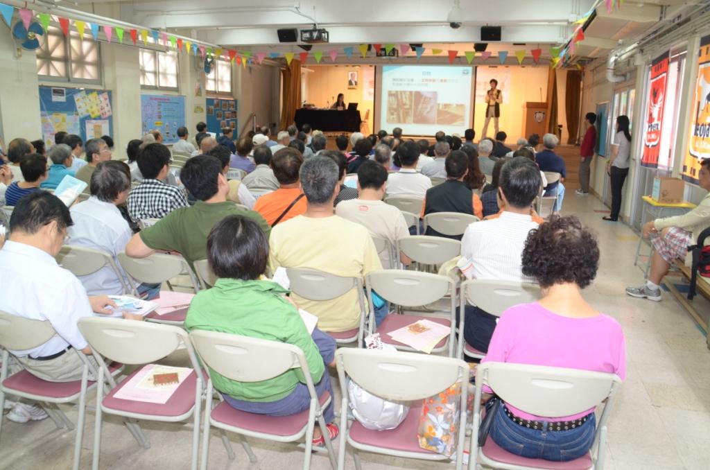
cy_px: 235
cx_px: 355
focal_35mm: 27
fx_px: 531
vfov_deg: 47.7
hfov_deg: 67.5
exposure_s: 1/20
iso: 800
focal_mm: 18
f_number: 7.1
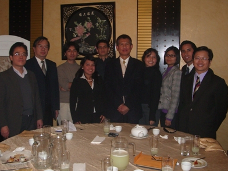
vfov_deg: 35.9
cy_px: 77
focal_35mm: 40
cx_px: 108
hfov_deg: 46.8
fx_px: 263
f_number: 2.6
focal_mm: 5.8
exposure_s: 1/60
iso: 200
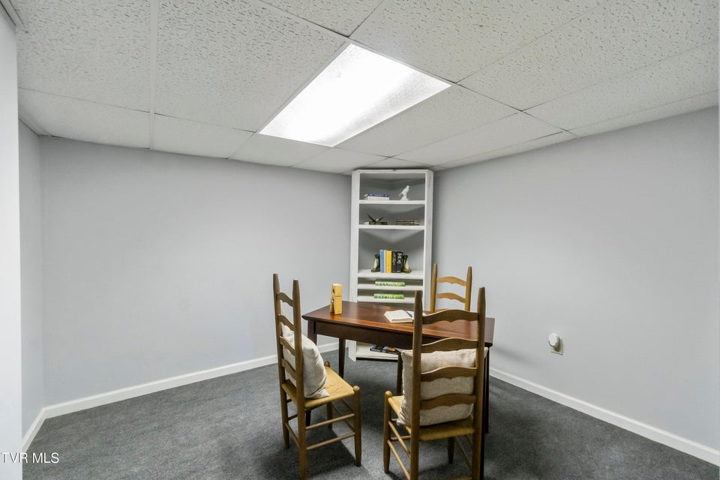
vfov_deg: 77.3
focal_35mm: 15
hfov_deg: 100.4
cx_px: 360
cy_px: 240
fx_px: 300
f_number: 9
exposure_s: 1/8
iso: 800
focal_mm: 10
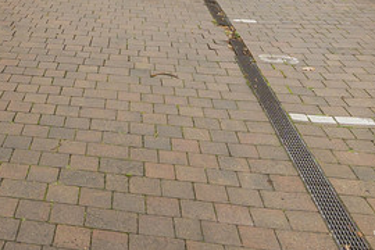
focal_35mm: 53
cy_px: -105
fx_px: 552
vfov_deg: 22.0
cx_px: 15
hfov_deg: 34.7
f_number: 9
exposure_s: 1/160
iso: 250
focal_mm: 14
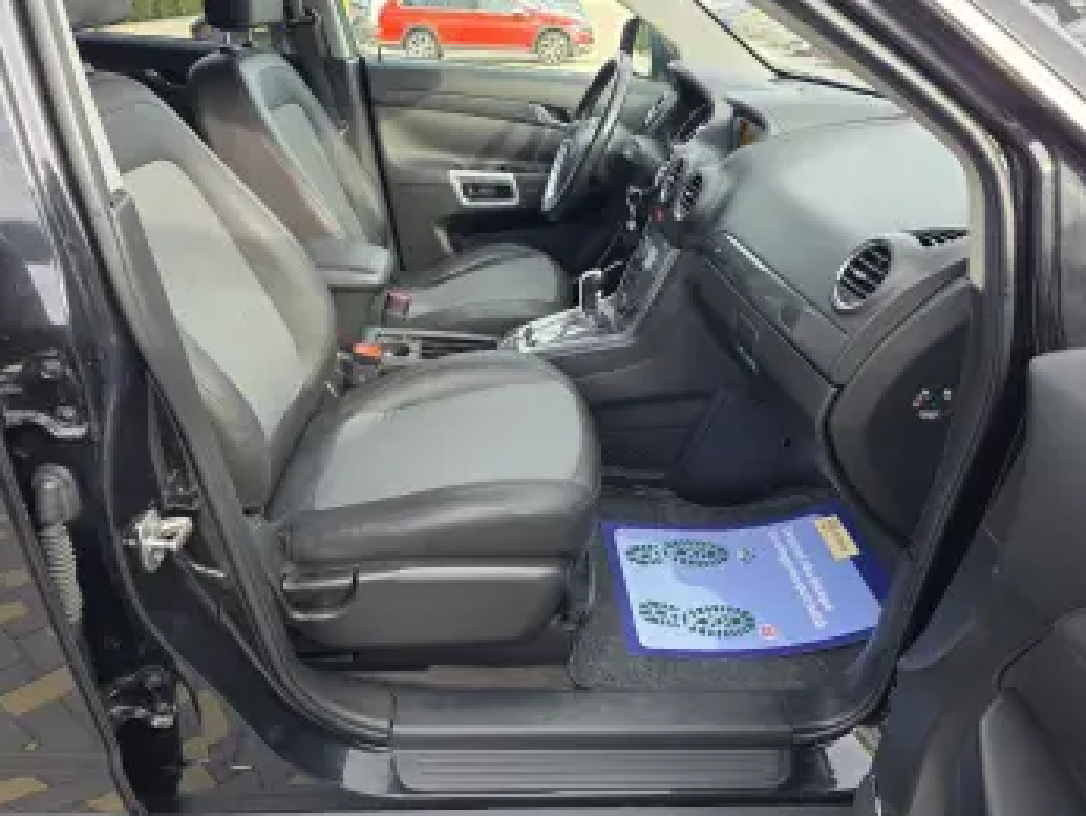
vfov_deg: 56.8
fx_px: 753
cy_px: 394
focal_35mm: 24
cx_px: 526
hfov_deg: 71.6
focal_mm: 6.25
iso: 40
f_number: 1.7
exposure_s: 1/180
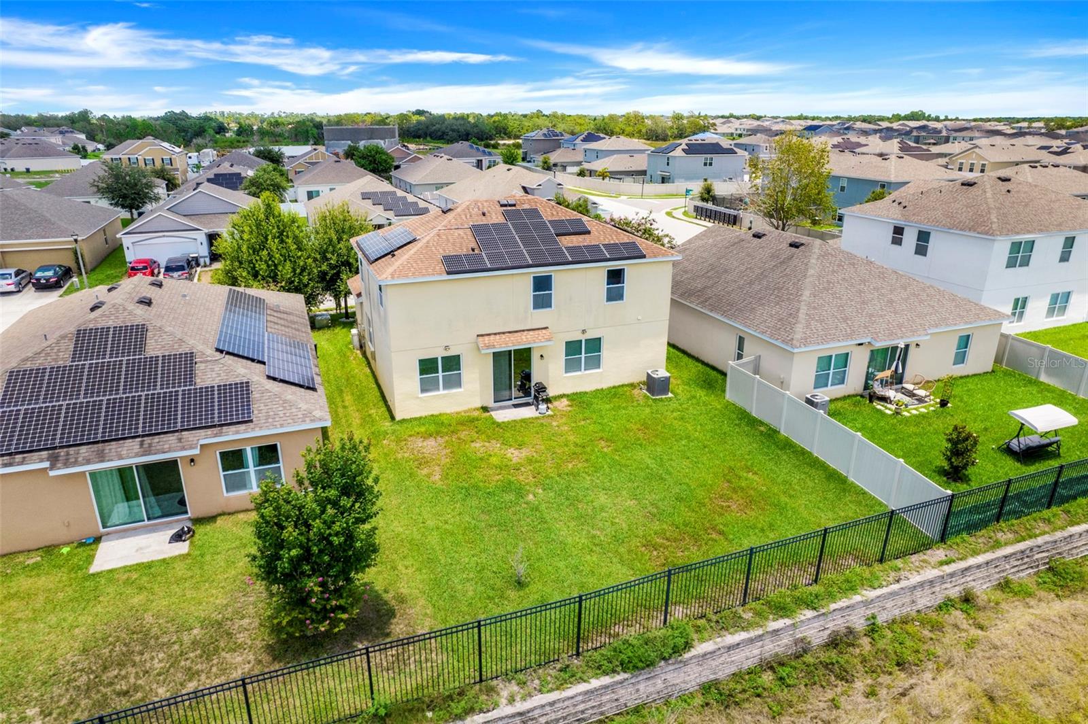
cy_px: 362
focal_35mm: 22
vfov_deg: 57.2
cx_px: 544
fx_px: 665
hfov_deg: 78.6
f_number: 2.8
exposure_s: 1/80
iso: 130
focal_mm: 8.38
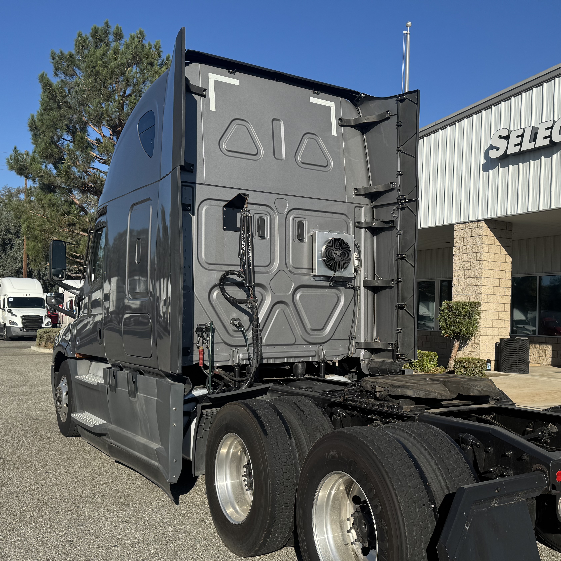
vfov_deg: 46.0
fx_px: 660
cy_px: 299
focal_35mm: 36
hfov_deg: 45.7
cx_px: 351
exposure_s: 1/4310
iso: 80
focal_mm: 6.76
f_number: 1.78
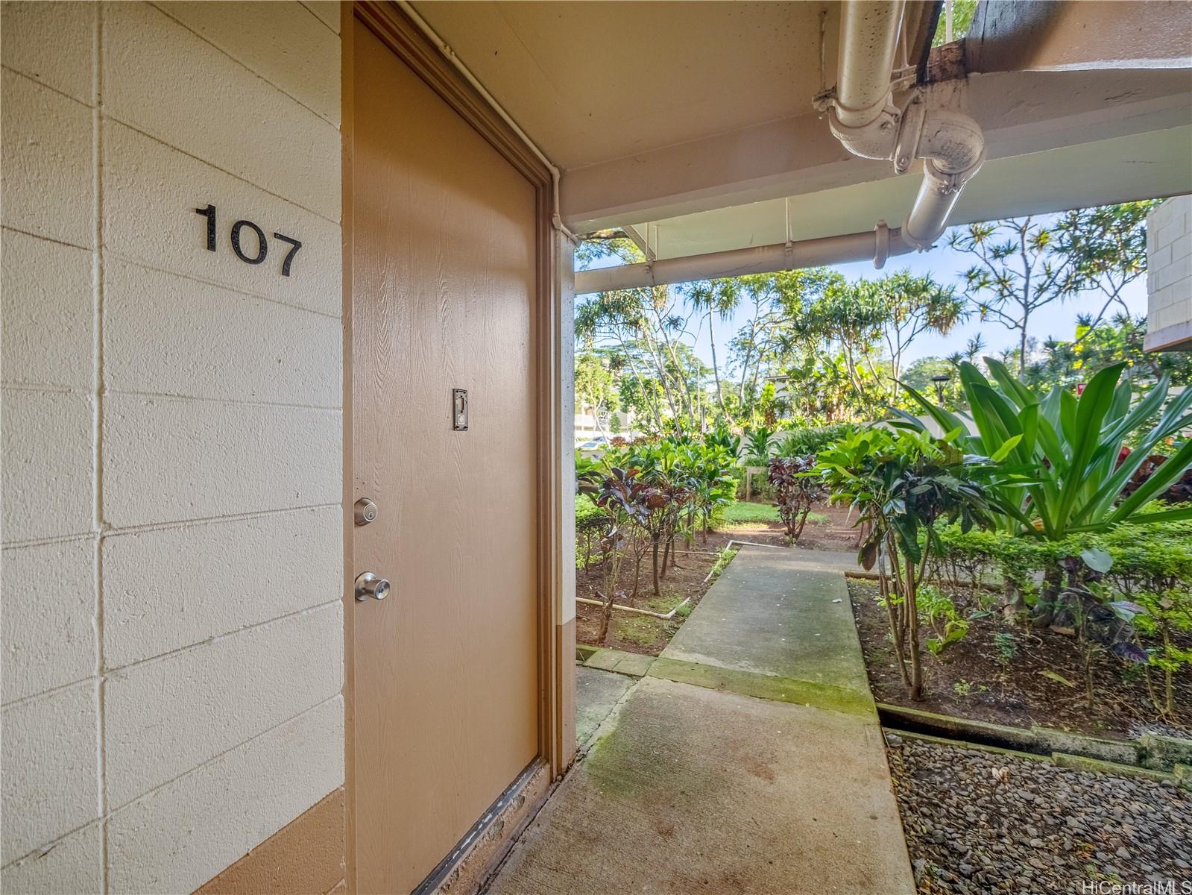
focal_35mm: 14
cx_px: 596
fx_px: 482
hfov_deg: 102.1
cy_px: 448
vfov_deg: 85.7
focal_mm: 7
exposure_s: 1/1000
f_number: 4
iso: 250
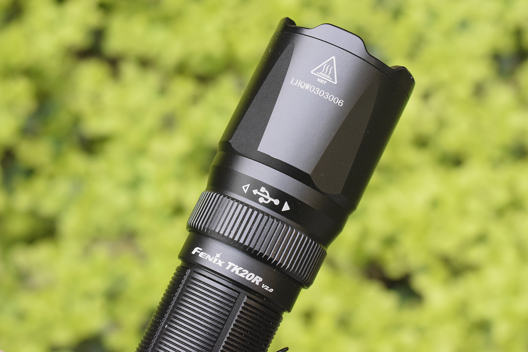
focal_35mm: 82
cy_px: 176
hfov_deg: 24.6
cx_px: 264
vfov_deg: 16.6
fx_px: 1210
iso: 3200
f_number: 10
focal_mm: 55
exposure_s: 1/400
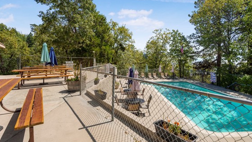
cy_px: 69
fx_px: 127
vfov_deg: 58.4
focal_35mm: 19
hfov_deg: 89.3
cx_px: 137
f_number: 5.6
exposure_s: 1/160
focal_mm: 16
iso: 50
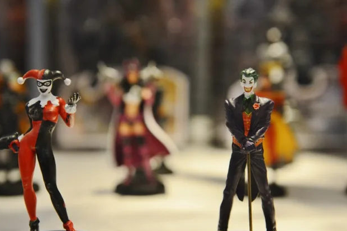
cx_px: 152
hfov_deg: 32.3
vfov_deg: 21.9
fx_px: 598
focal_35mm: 62
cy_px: 126
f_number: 4.5
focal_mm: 55
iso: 2000
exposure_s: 1/125
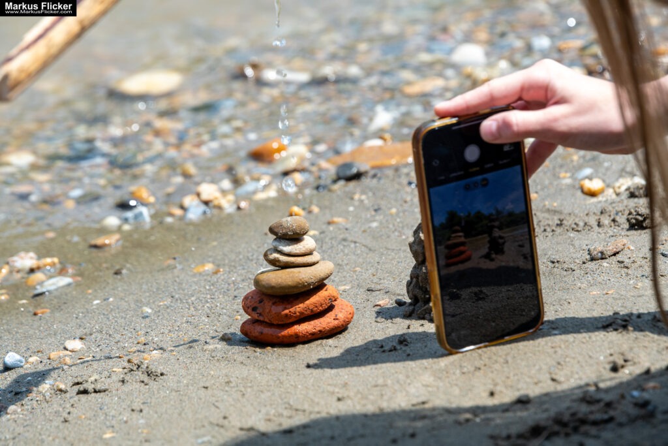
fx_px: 3619
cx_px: 334
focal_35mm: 195
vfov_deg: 7.0
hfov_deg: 10.5
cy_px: 223
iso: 200
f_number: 4.5
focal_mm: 130
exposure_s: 1/640
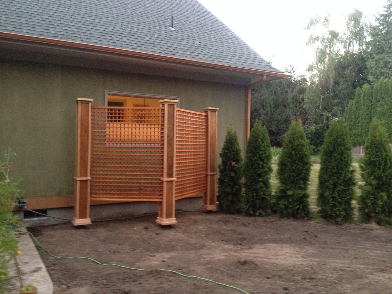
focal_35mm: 35
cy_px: 147
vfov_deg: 40.7
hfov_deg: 52.6
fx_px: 396
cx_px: 196
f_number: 2.4
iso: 320
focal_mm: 4.28
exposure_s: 1/20
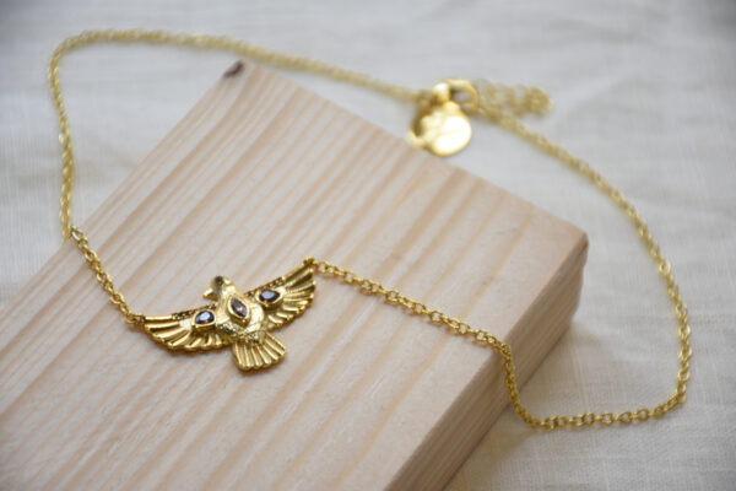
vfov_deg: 6.5
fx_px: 4293
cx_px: 368
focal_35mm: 210
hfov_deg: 9.8
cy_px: 246
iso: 200
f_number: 5.6
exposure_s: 1/30
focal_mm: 140
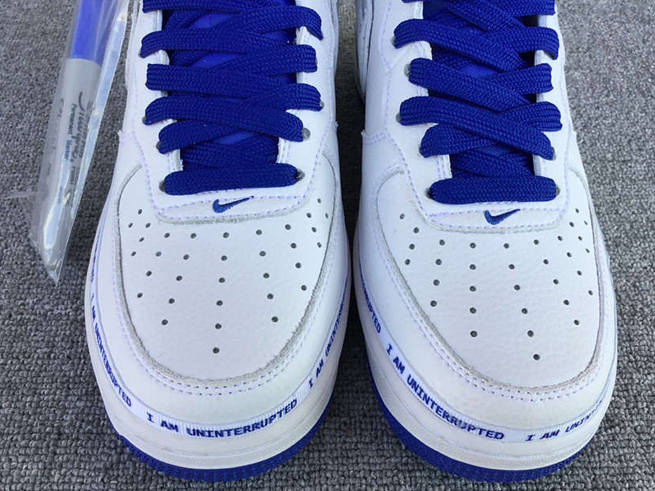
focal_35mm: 34
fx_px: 643
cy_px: 268
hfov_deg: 53.9
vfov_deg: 41.7
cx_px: 349
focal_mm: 3.3
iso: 25
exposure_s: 1/234
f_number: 2.4
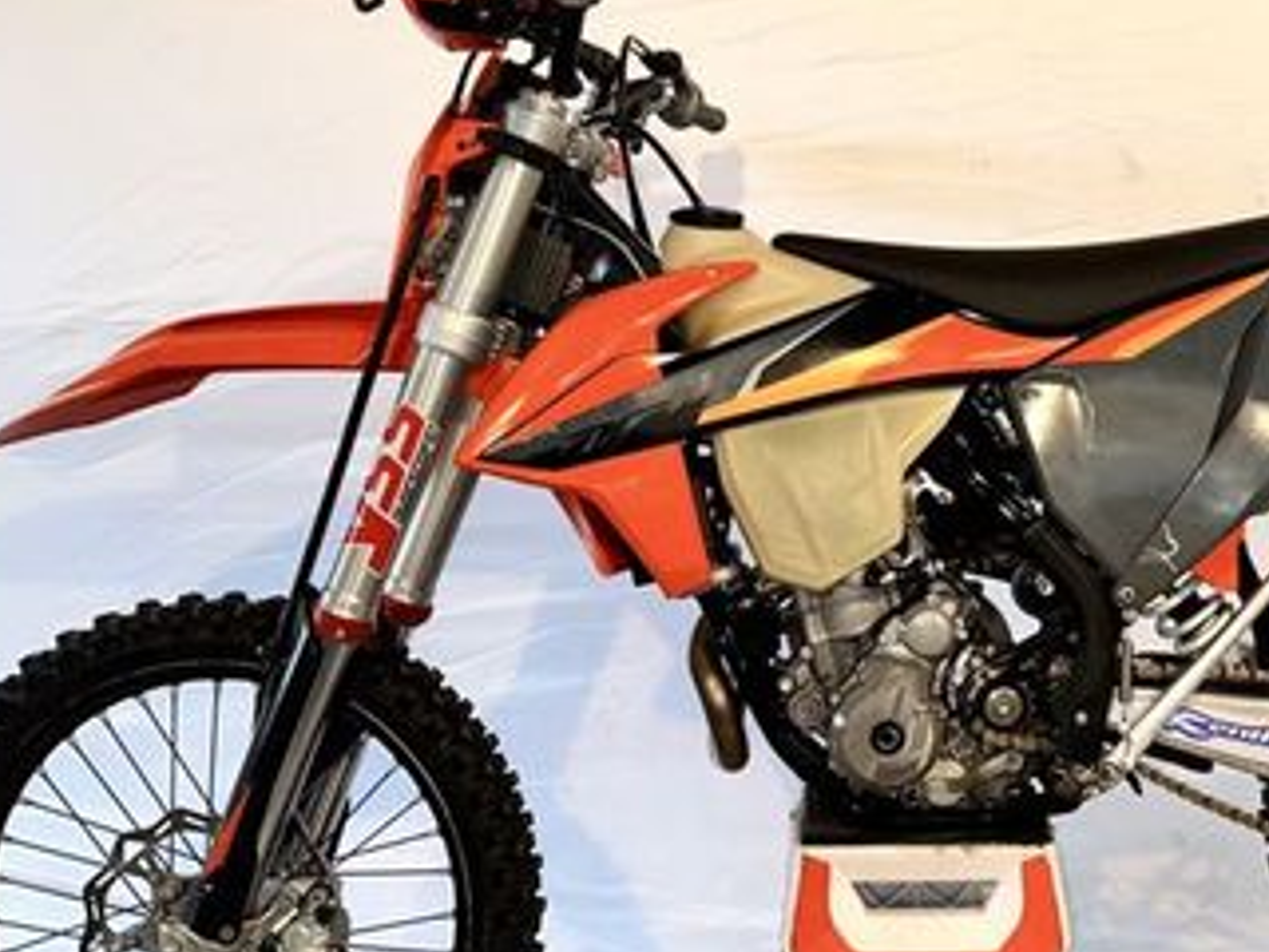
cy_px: 428
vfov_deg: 30.2
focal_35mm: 48
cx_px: 896
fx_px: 1760
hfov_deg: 39.0
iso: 125
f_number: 1.78
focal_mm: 6.86
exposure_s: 1/100
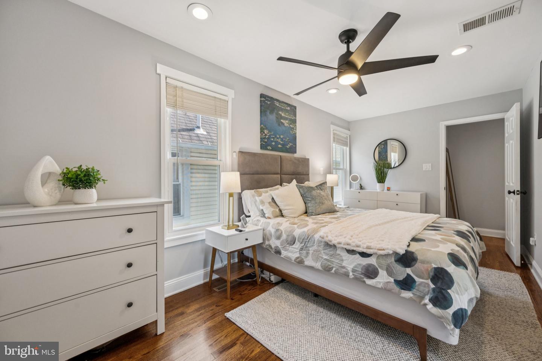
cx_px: 271
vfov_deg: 81.2
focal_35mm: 14
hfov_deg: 104.3
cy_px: 180
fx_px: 211
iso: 400
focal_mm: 14
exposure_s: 1/60
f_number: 7.1
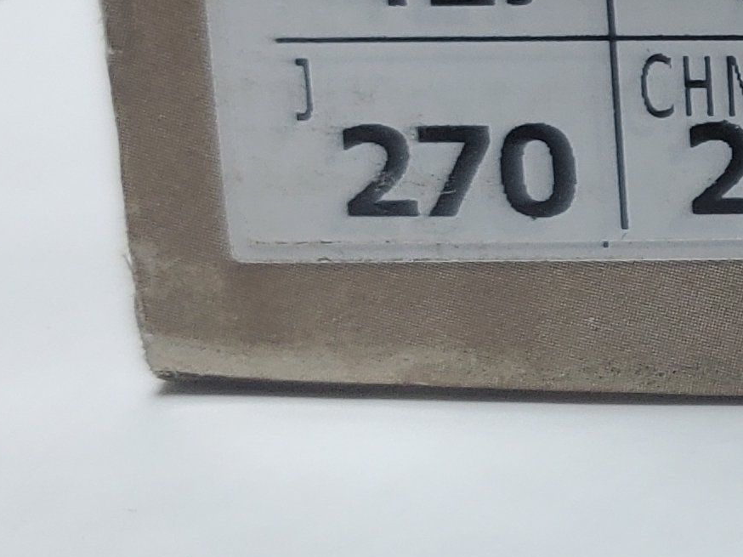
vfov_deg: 12.2
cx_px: 1512
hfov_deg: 13.8
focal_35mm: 120
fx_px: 2575
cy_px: 3
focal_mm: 4.3
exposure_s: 1/388
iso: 50
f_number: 1.5
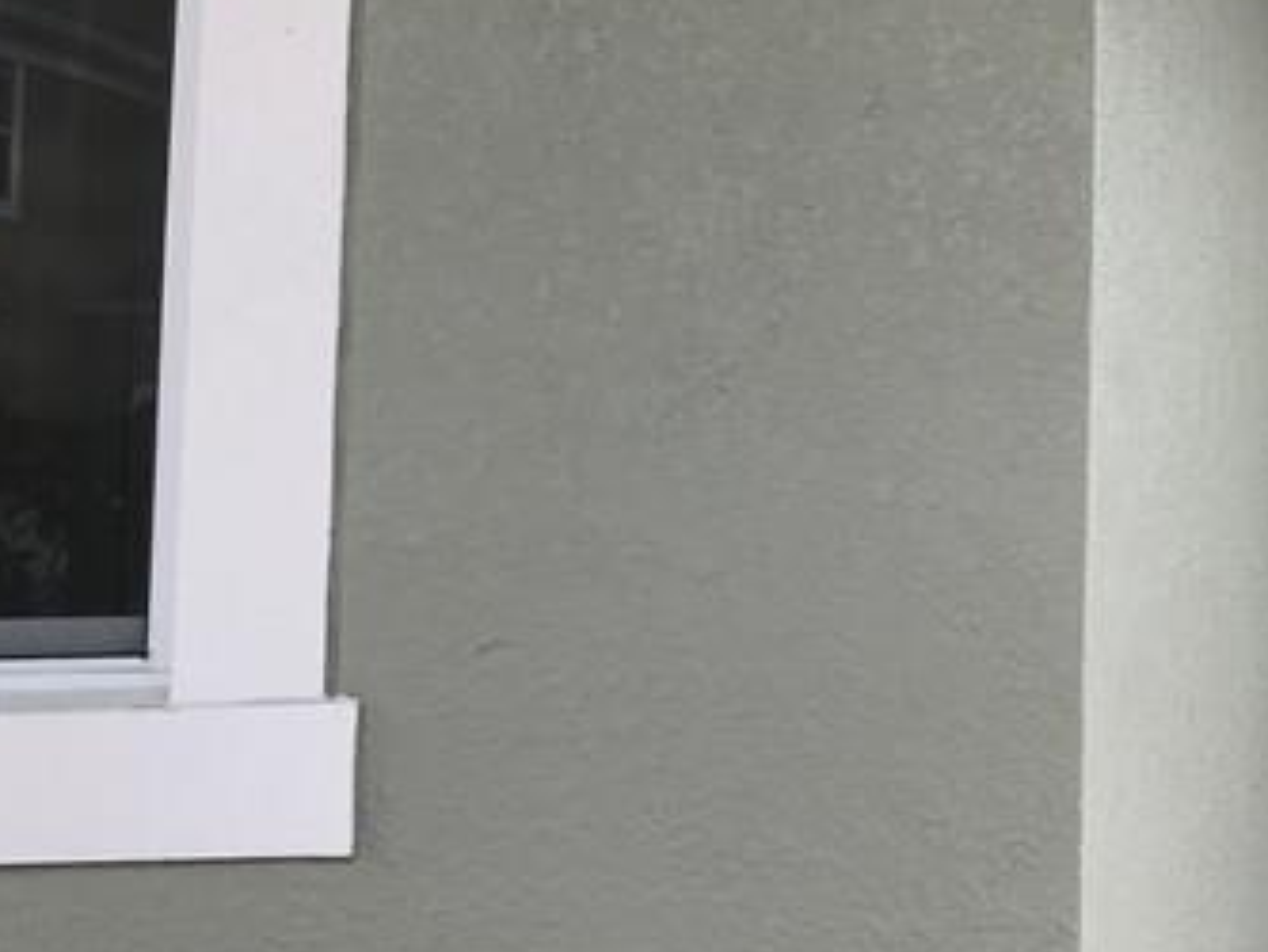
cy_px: 84
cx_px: 1778
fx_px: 3151
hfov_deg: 20.2
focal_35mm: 86
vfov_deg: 16.9
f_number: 1.8
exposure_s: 1/171
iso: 20
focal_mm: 3.99
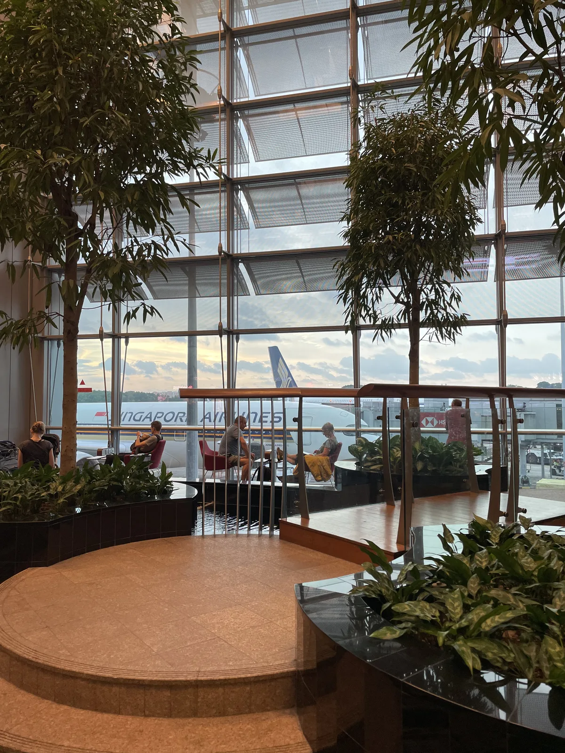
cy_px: 376
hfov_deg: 53.1
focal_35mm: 26
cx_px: 282
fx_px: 566
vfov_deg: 67.3
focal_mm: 4.2
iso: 80
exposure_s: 1/100
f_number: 1.6
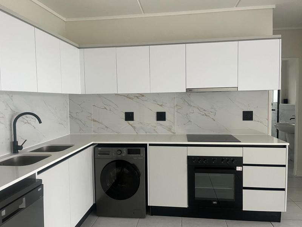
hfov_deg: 67.3
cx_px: 151
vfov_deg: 53.1
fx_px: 227
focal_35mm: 26
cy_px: 114
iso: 200
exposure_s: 1/60
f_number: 1.6
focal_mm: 5.1
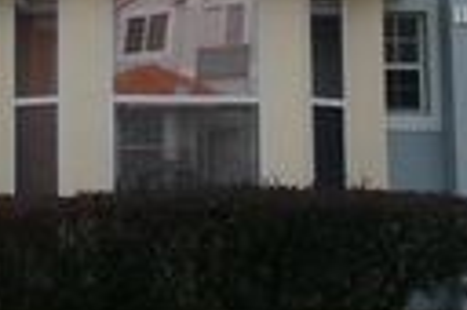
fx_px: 1477
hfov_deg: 17.7
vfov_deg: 11.7
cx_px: 36
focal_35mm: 114
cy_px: -89
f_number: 10.8
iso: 100
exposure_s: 1/100
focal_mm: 5.1
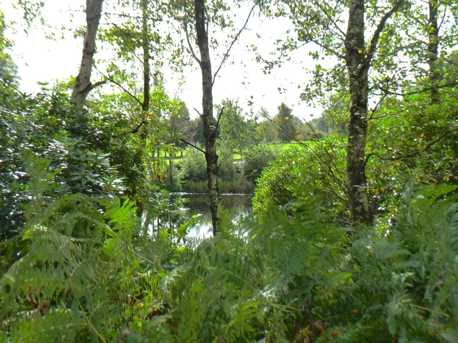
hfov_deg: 46.8
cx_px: 229
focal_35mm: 40
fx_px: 529
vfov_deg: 36.0
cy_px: 172
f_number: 4
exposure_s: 1/160
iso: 125
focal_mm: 6.5
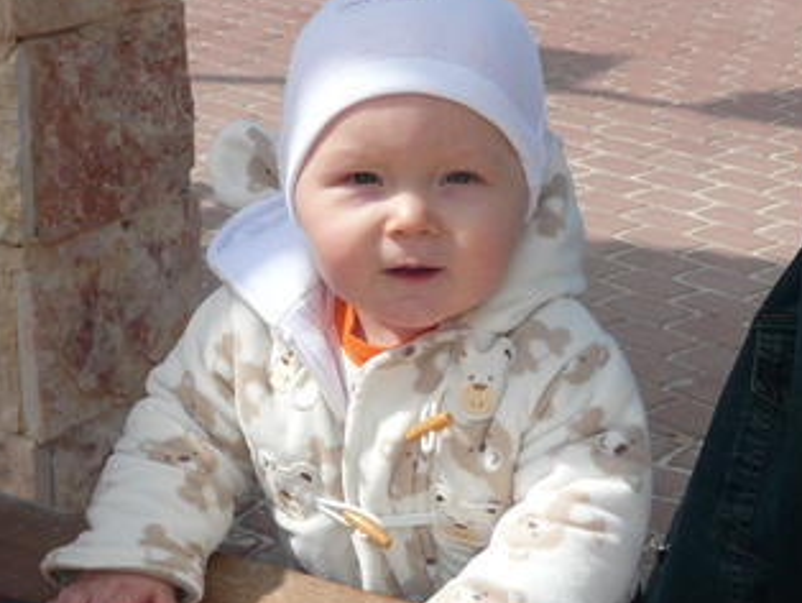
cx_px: 347
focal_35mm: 99
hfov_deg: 19.8
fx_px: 2295
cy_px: 353
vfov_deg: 15.0
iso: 100
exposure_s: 1/800
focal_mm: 11.4
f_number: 4.5
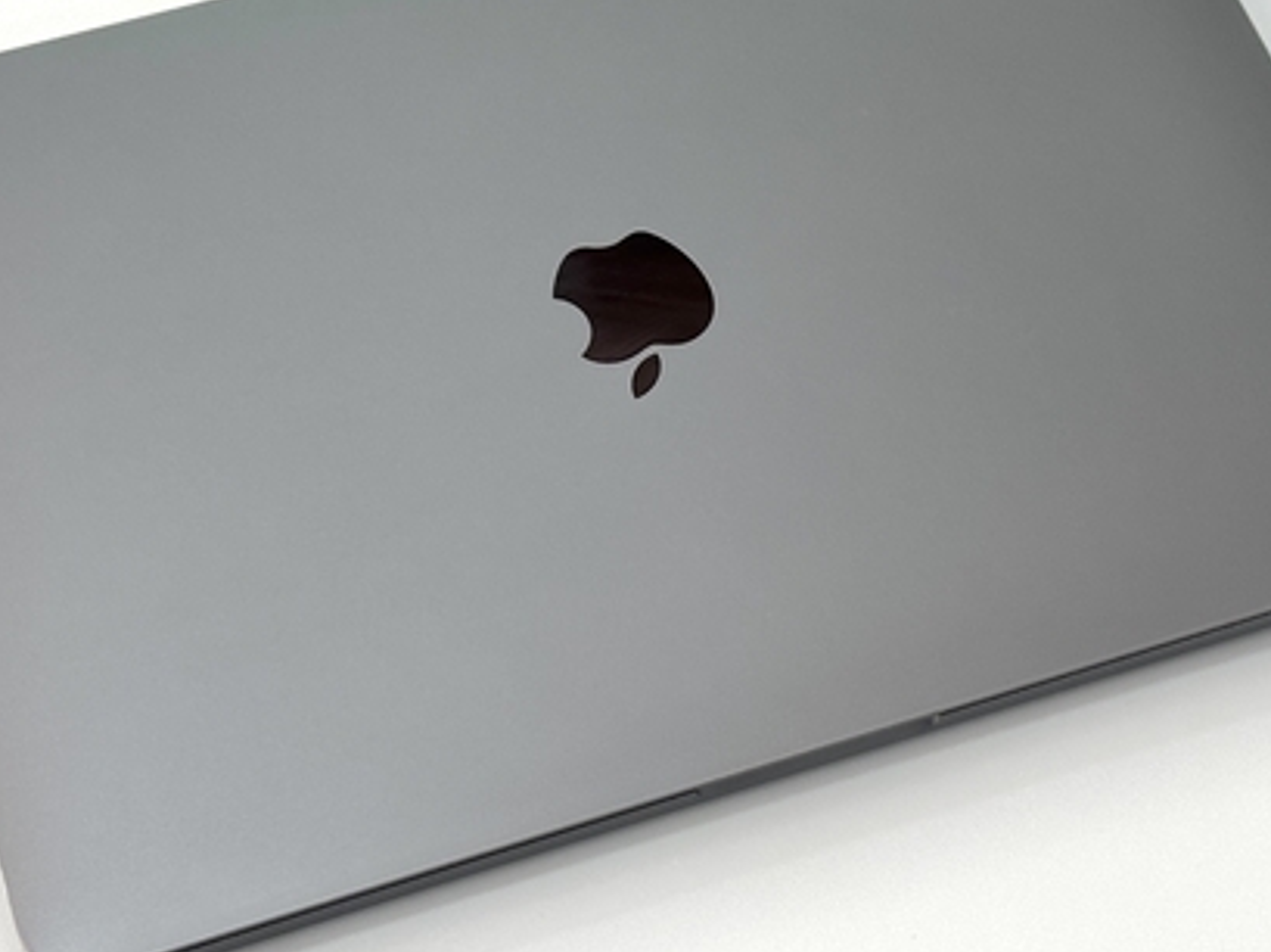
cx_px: 653
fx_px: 3448
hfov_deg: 20.9
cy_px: 314
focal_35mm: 94
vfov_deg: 15.7
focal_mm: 6.76
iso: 64
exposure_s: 1/212
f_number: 1.78
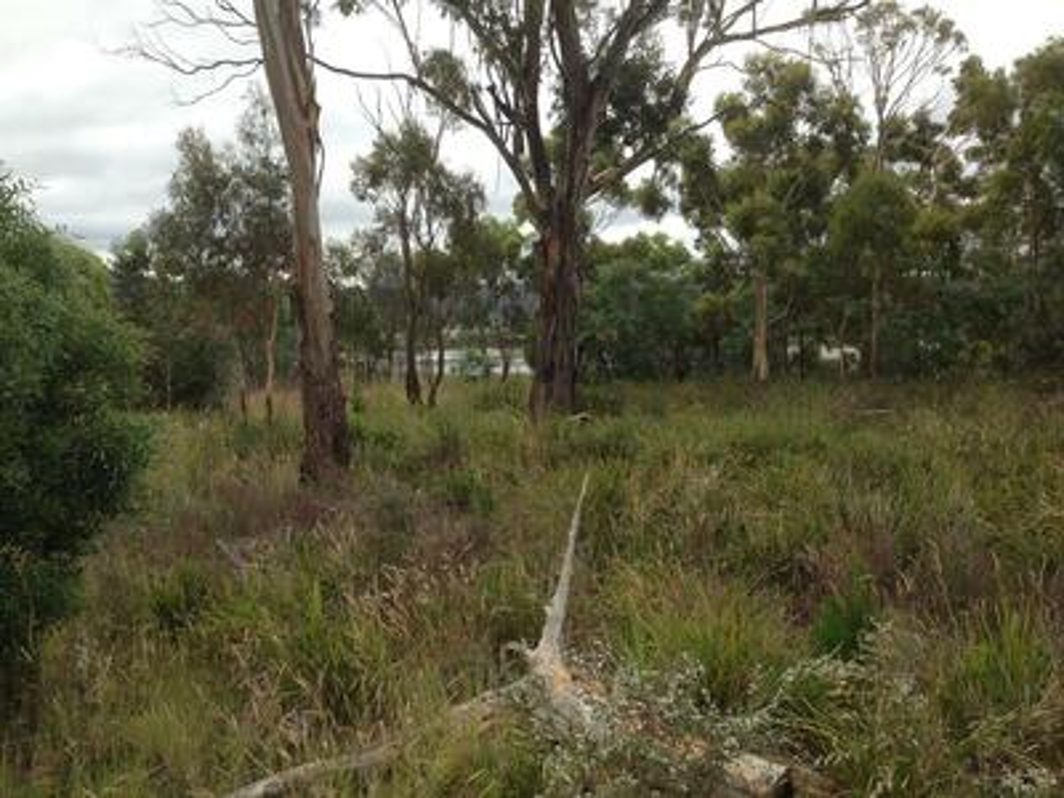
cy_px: 399
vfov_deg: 42.9
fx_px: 1014
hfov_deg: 55.4
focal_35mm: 33
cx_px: 532
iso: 50
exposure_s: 1/452
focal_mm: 4.12
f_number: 2.4
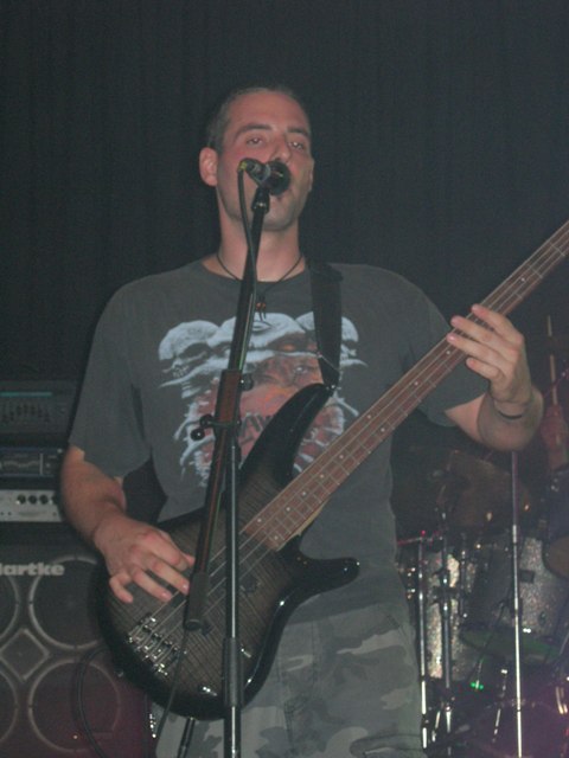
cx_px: 284
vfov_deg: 17.4
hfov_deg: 13.1
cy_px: 379
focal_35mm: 113
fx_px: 2477
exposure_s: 1/60.1
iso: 200
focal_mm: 23.4
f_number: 4.9
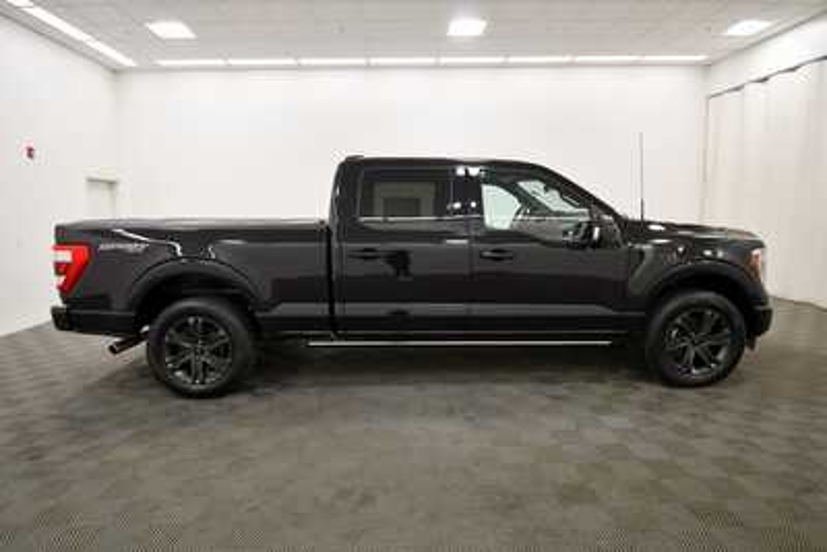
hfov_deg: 86.9
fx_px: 437
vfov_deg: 64.6
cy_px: 276
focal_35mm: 19
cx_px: 414
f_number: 4.8
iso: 800
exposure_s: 1/160
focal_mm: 13
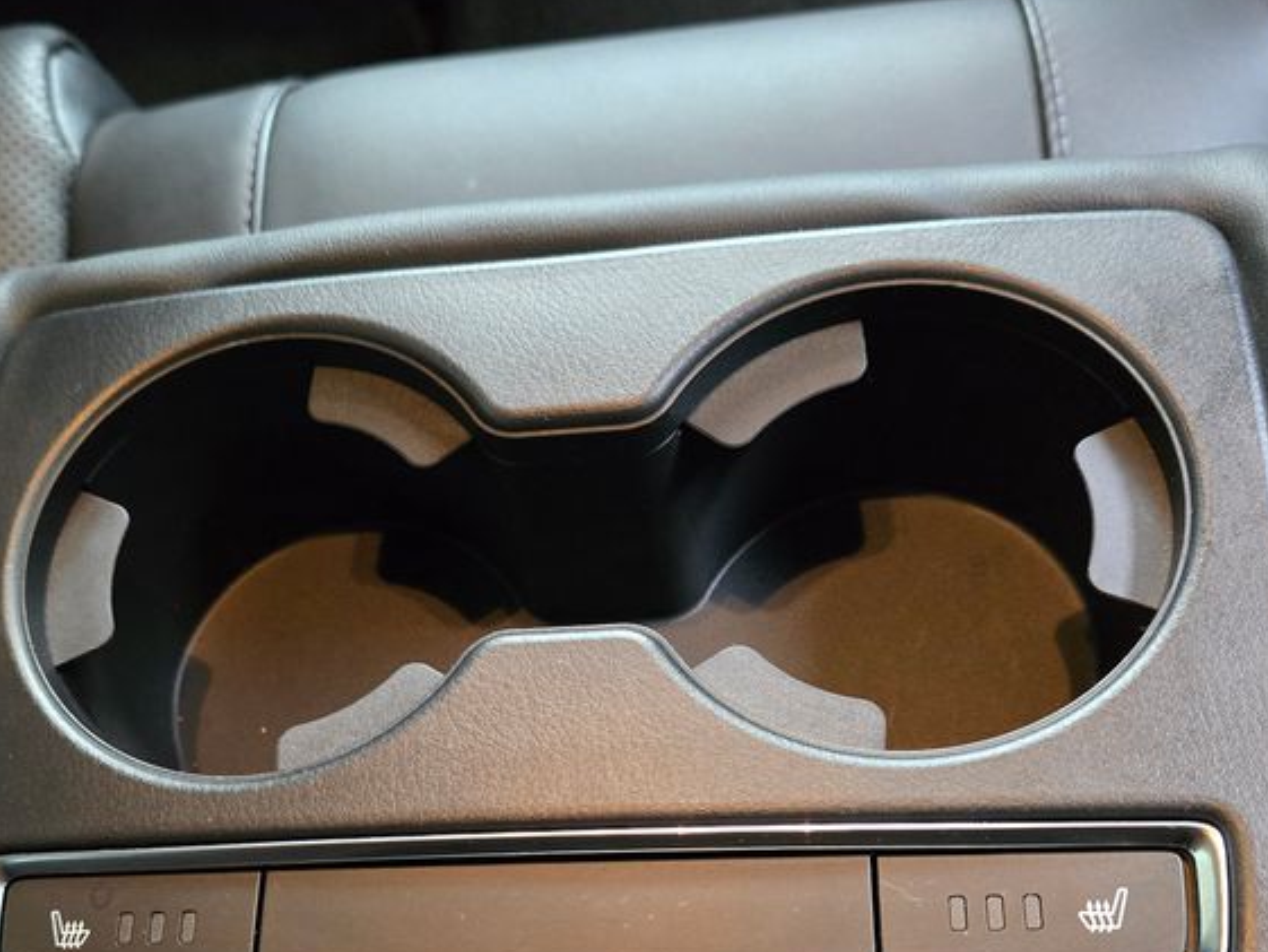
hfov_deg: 44.5
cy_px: 767
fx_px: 1539
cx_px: 497
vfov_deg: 33.3
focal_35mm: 42
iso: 2000
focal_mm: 6.3
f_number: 1.7
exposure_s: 1/100
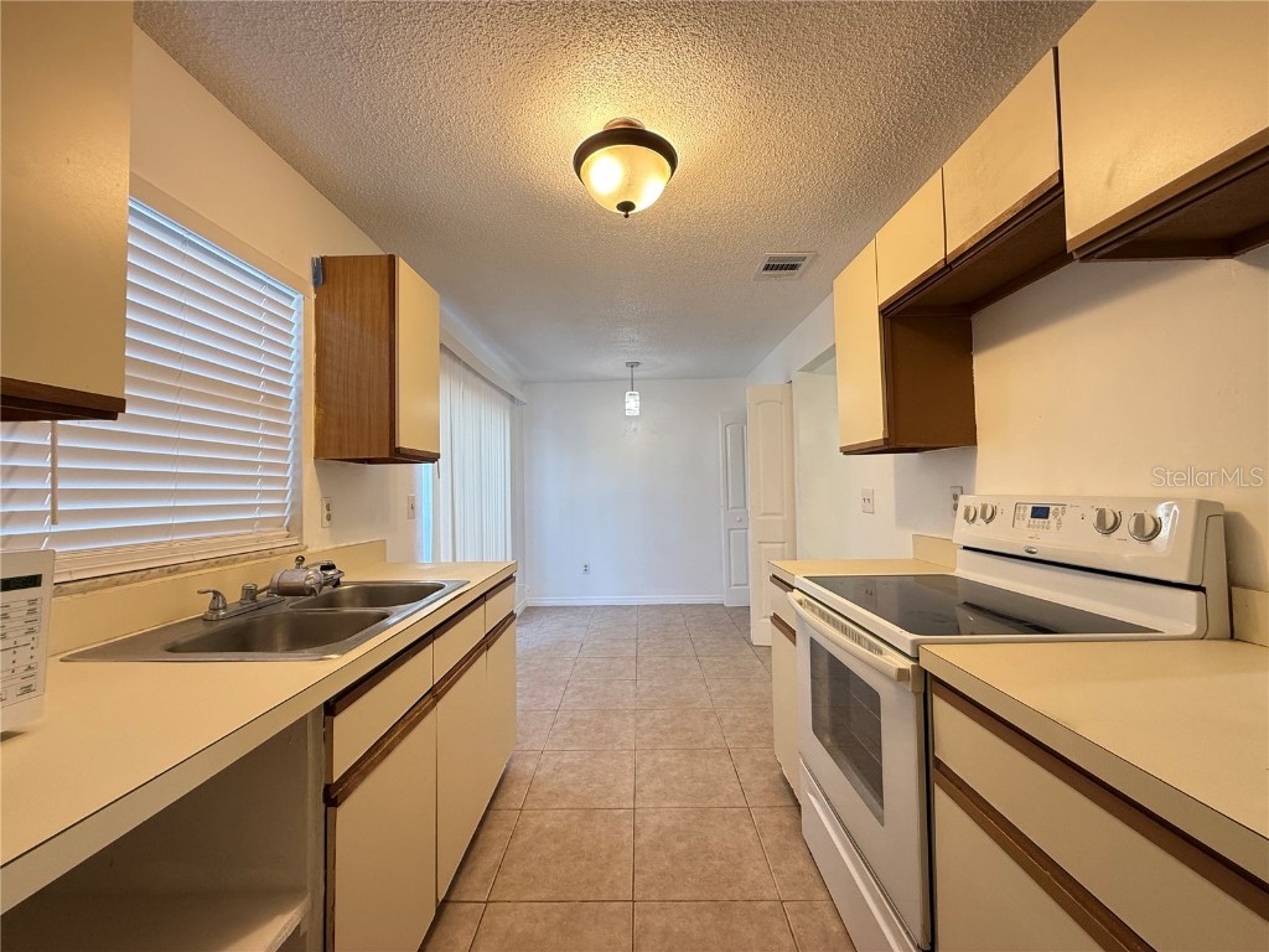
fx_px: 513
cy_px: 476
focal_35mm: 14
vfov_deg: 85.7
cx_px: 634
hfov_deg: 102.1
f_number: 2.2
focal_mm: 2.22
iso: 250
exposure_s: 1/120
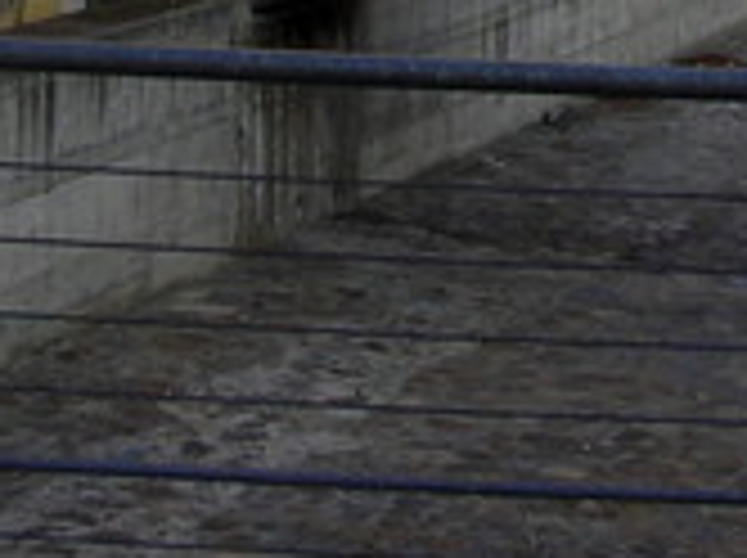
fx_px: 3642
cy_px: -558
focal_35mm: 169
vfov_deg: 8.3
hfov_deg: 11.7
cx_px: 626
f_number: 3
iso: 50
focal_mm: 5.8
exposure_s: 1/195
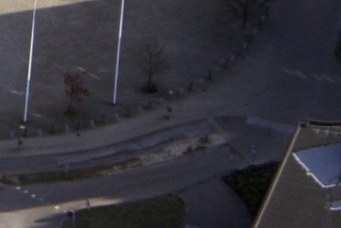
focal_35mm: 710
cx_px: -537
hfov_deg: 2.9
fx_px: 6732
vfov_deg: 1.9
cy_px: -529
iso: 100
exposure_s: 1/160
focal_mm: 70
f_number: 10
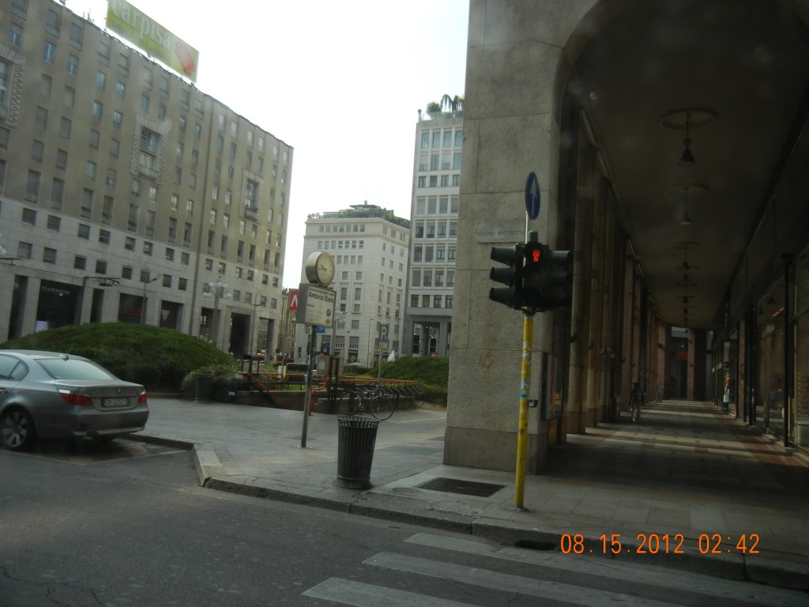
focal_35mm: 30
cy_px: 304
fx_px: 701
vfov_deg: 46.8
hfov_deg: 60.0
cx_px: 404
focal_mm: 5.4
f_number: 3.5
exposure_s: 1/858
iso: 160
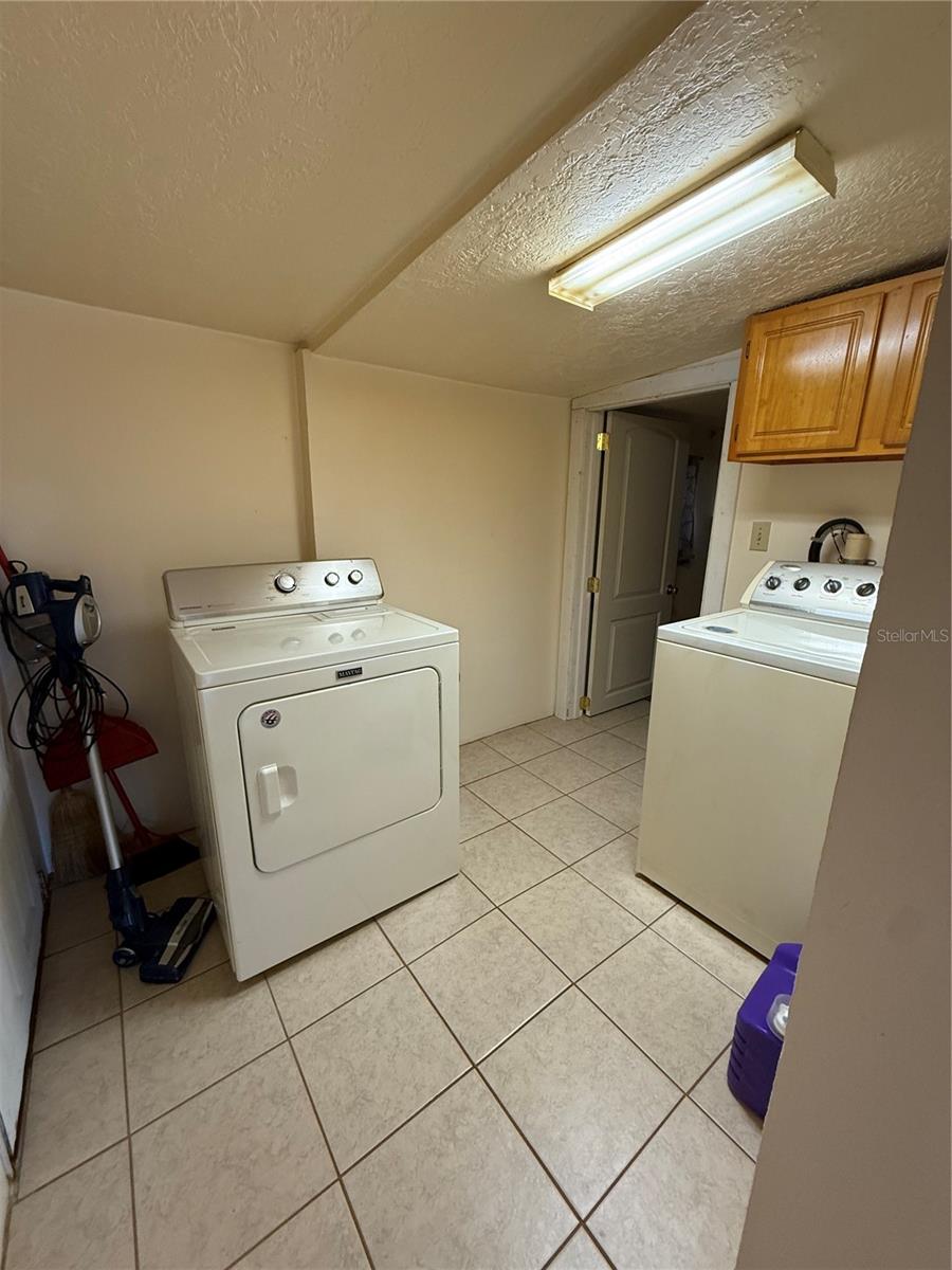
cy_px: 635
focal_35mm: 14
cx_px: 476
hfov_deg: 85.7
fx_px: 513
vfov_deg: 102.1
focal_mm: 2.22
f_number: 2.2
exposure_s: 1/60
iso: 250
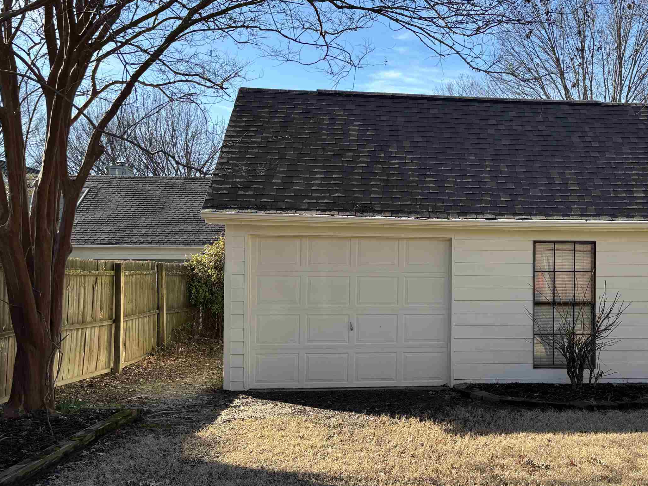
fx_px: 730
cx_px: 480
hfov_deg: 46.3
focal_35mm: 39
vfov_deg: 36.8
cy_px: 252
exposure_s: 1/1311
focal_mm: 5.96
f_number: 1.6
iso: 50
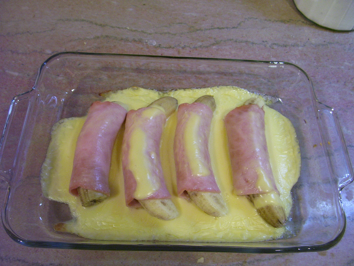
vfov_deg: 41.8
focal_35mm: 34
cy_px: 133
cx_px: 177
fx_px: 348
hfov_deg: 54.0
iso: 160
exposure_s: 1/10
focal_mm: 5.6
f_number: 2.7
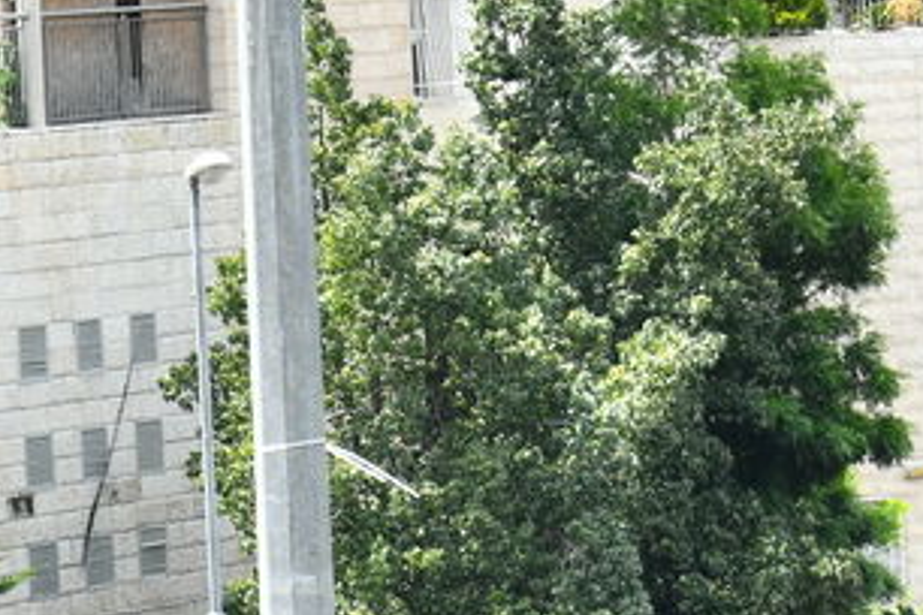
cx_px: 130
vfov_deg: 4.3
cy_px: 1138
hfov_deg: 6.4
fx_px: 8204
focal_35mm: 320
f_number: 8
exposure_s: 1/160
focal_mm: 70
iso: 200
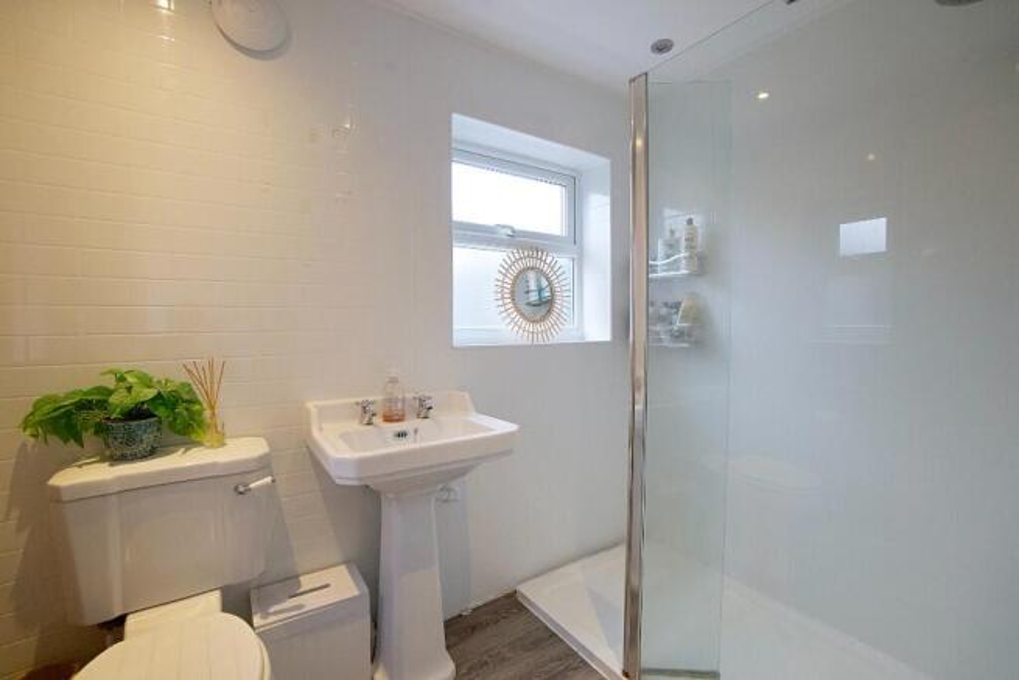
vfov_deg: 77.4
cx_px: 510
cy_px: 340
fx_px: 425
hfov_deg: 100.4
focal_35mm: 15
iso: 1250
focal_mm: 10
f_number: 4
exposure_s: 1/160
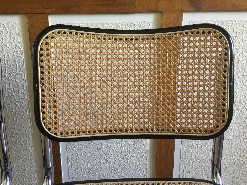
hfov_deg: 56.8
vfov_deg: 44.2
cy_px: 95
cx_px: 127
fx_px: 228
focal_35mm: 32
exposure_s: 1/17
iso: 200
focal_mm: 3.3
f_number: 2.4
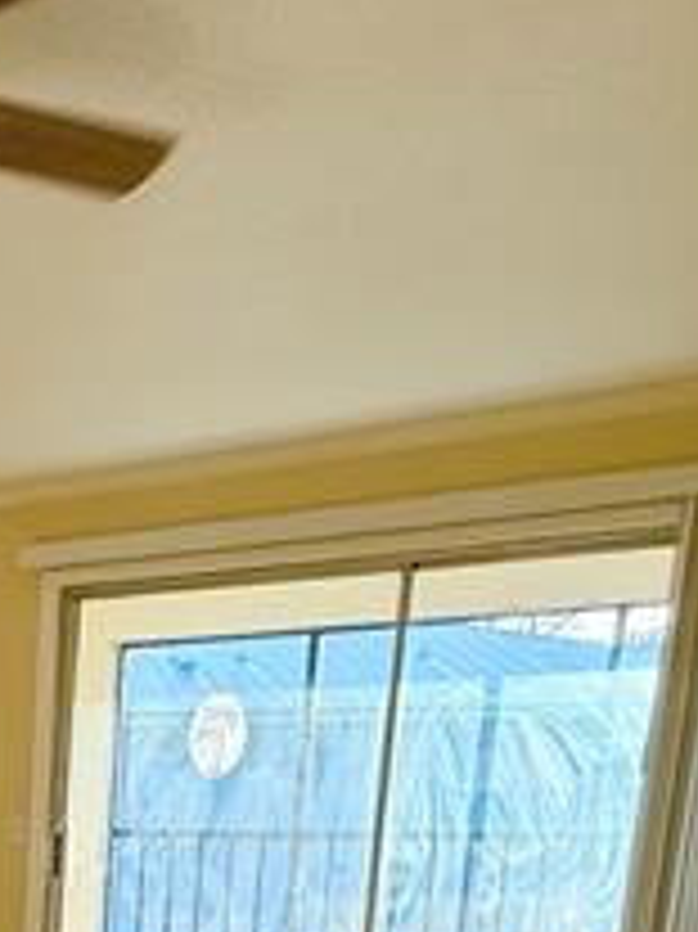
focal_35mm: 52
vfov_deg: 30.7
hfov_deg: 22.7
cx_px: -360
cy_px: 1139
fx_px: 1399
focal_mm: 2.22
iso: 50
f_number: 2.2
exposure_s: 1/161
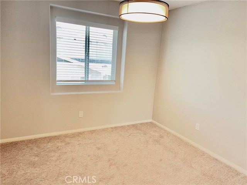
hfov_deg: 67.3
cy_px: 92
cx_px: 124
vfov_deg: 53.1
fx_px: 186
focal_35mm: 26
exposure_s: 1/120
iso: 64
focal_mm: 5.7
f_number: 1.5
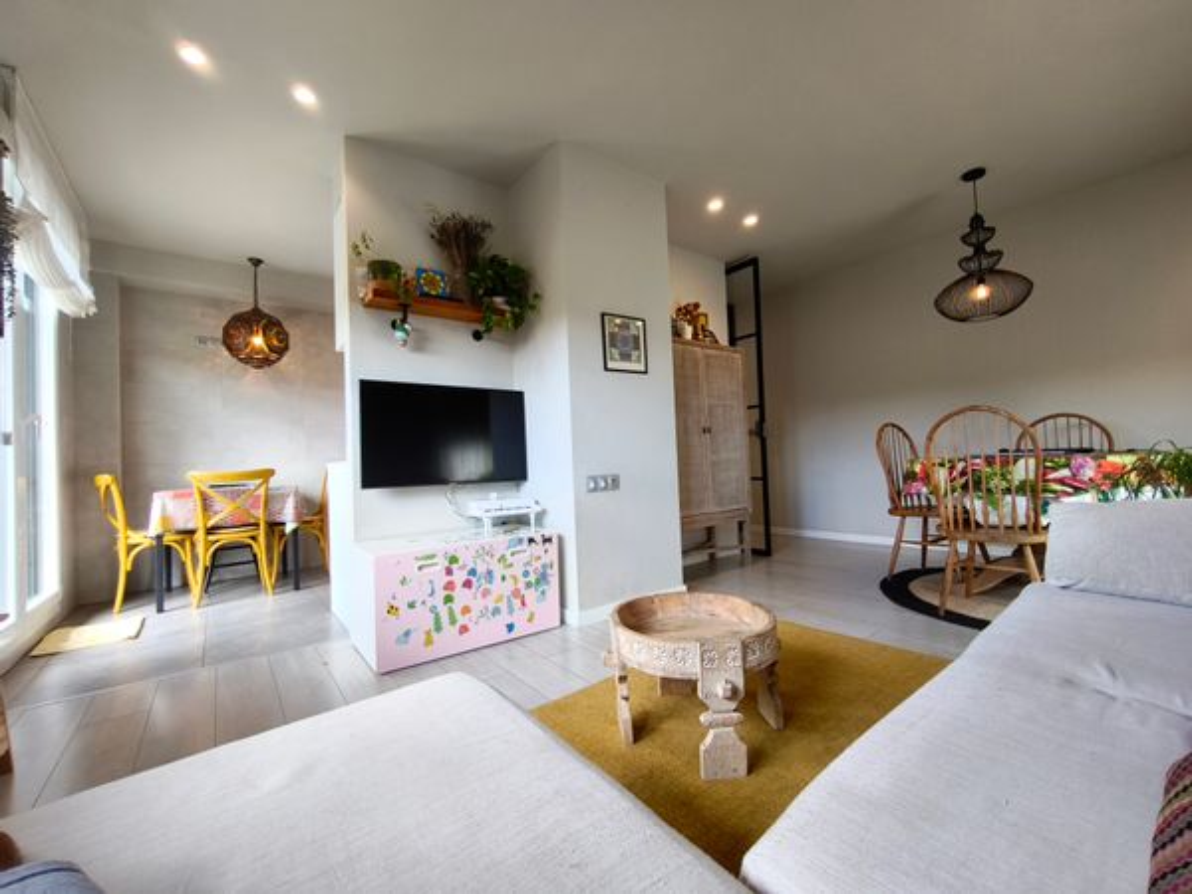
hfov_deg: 98.2
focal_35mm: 15
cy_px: 447
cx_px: 596
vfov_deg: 81.7
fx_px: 517
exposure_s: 1/50
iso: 80
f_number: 2.2
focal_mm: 1.91
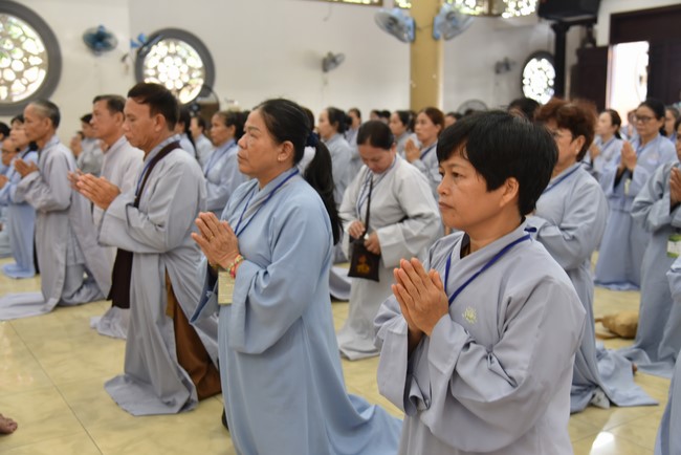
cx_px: 340
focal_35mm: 38
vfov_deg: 35.1
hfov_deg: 50.7
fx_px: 719
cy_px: 228
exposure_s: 1/25
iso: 640
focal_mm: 38
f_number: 4
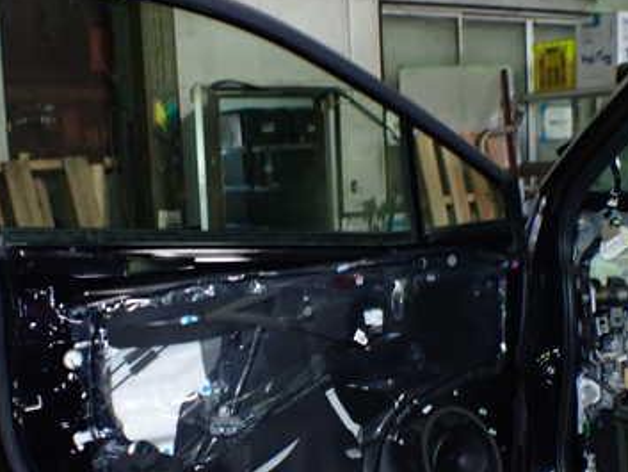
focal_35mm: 51
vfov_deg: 28.5
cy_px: 276
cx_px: 290
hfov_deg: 37.5
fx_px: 926
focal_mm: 5.4
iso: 800
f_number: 6.3
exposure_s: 1/30
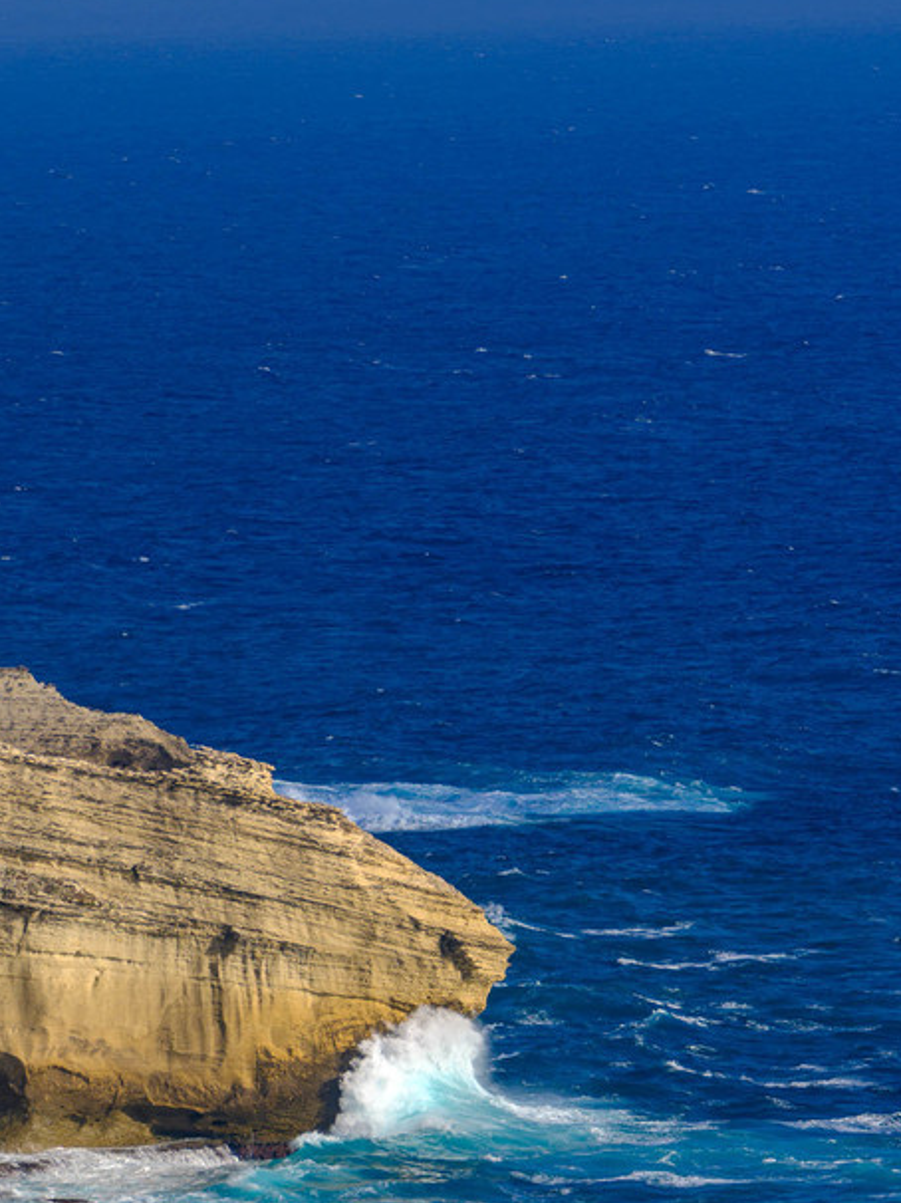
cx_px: -254
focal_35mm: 419
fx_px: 14551
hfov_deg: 3.5
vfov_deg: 4.7
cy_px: 692
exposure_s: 1/200
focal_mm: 150.5
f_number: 11
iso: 100
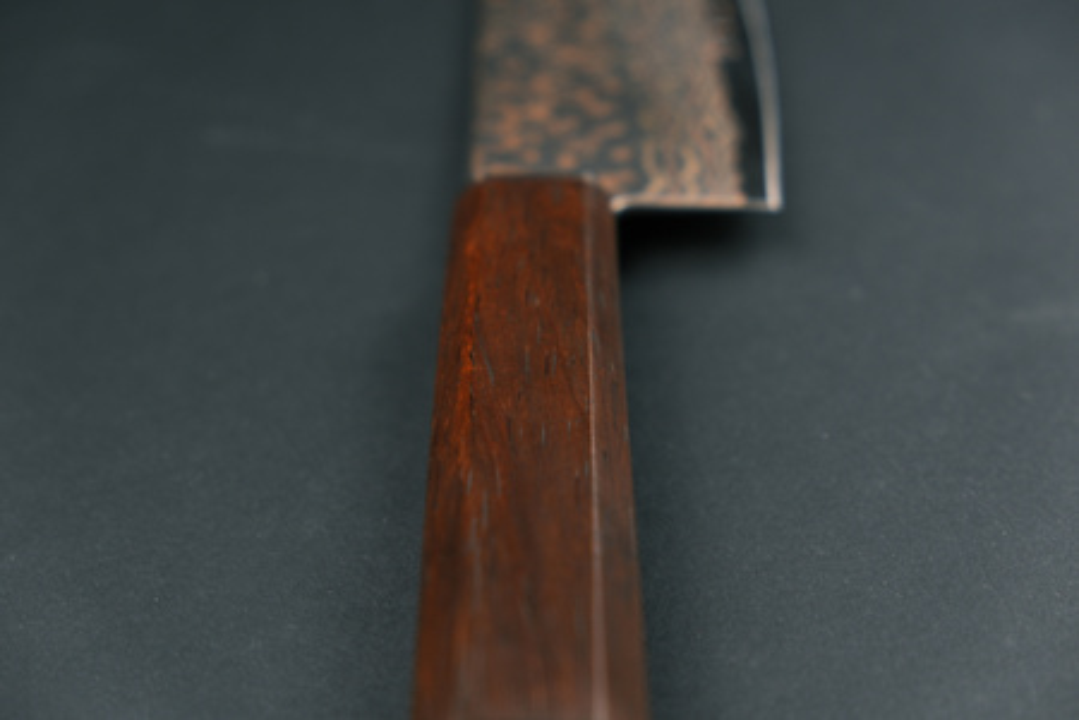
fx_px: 2487
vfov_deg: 16.5
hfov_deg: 24.5
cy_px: 360
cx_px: 540
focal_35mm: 83
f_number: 4
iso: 400
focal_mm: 55
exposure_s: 1/125
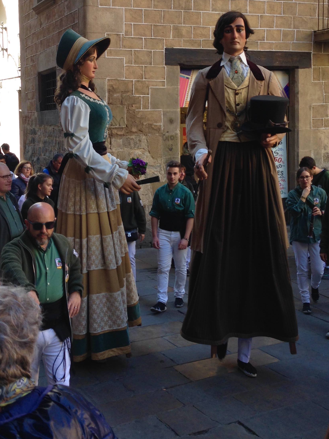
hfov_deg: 29.7
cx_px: 150
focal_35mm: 49
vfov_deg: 38.4
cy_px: 143
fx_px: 621
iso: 50
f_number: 2.4
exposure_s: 1/137
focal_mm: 4.12
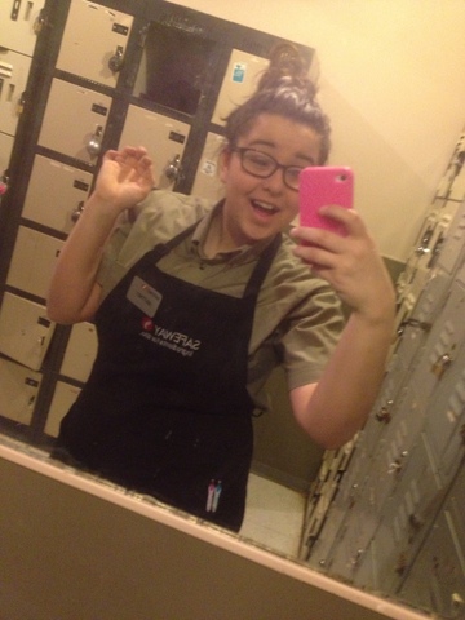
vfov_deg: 52.6
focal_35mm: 35
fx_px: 627
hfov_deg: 40.7
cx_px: 232
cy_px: 310
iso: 500
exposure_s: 1/15
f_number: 2.4
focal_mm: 4.28
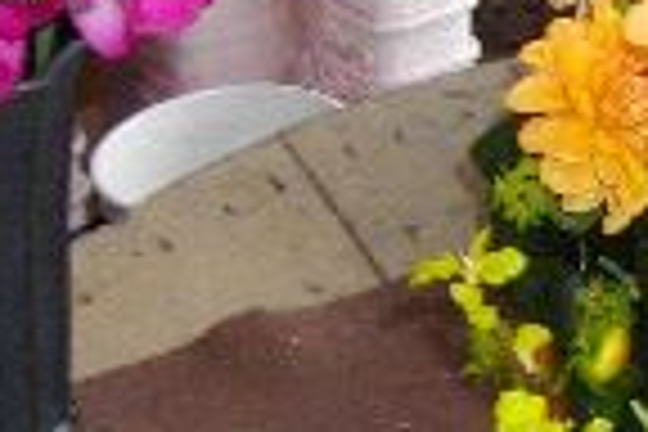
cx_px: 950
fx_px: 3222
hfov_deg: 11.1
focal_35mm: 179
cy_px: 346
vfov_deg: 7.7
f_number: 2.9
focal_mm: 5.7
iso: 200
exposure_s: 1/50
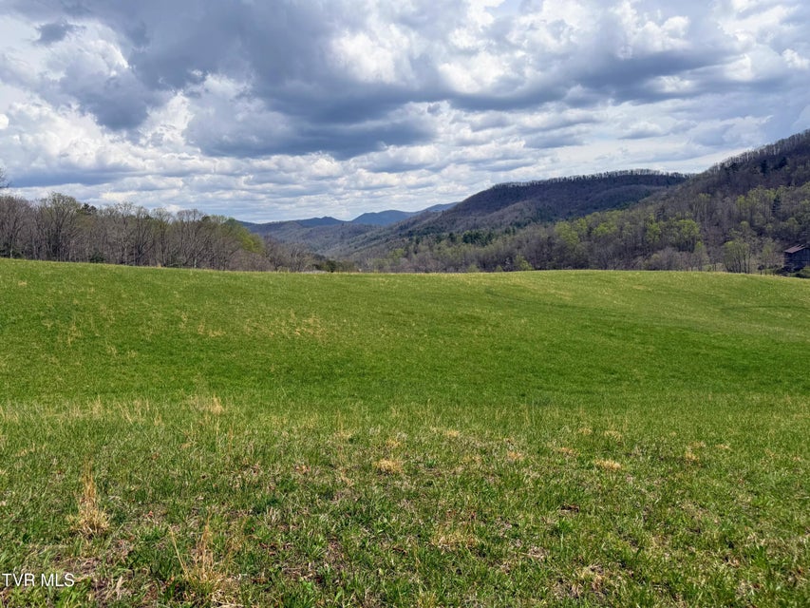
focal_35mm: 24
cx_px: 405
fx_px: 562
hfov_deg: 71.6
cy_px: 304
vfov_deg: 56.8
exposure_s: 1/6173
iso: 80
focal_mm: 6.76
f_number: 1.78
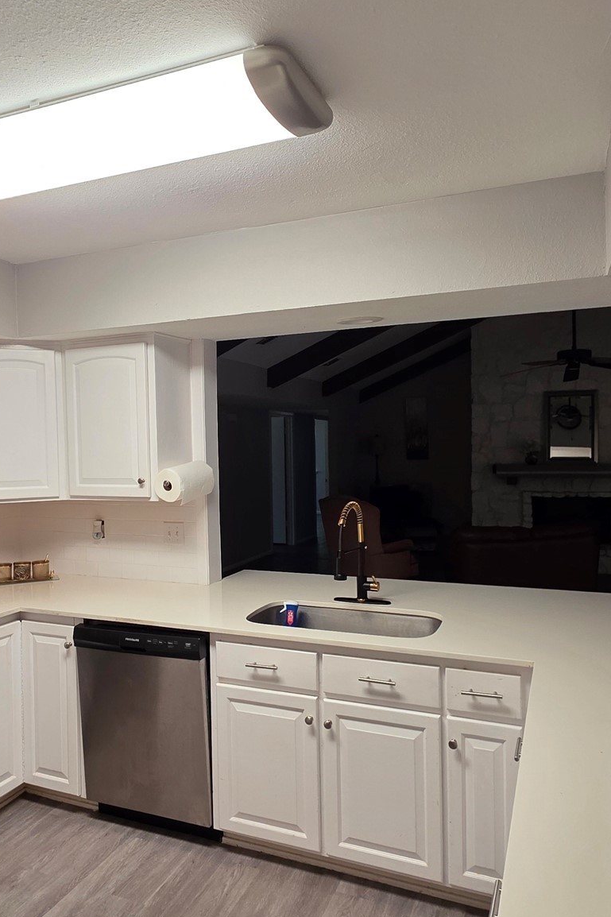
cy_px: 469
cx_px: 280
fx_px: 611
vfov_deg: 73.7
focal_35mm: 24
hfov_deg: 53.1
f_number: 1.9
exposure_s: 1/120
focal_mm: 2.2
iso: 125
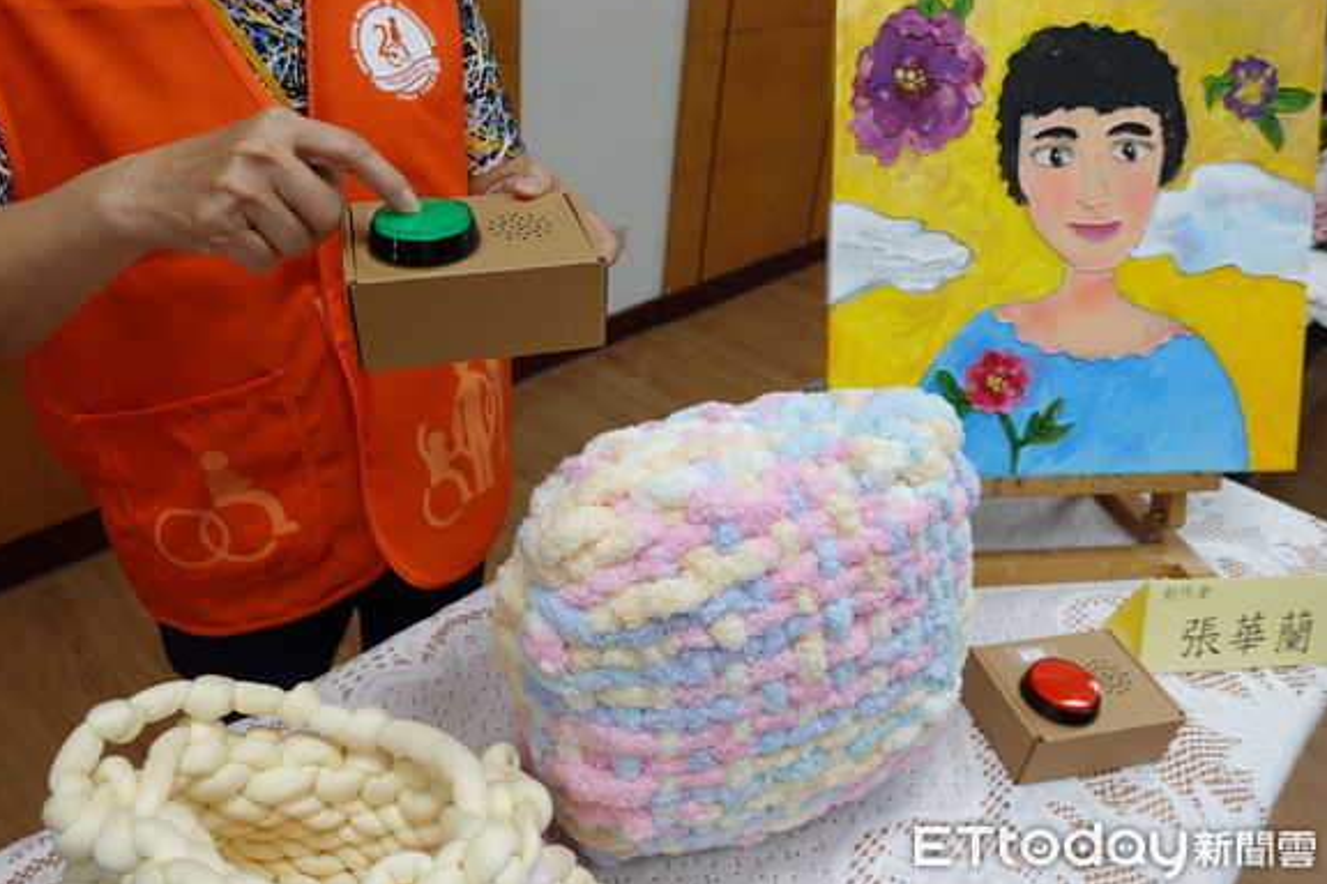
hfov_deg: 71.5
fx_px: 921
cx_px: 643
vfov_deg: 51.3
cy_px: 433
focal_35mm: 25
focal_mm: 9.4
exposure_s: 1/50
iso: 125
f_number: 2.8
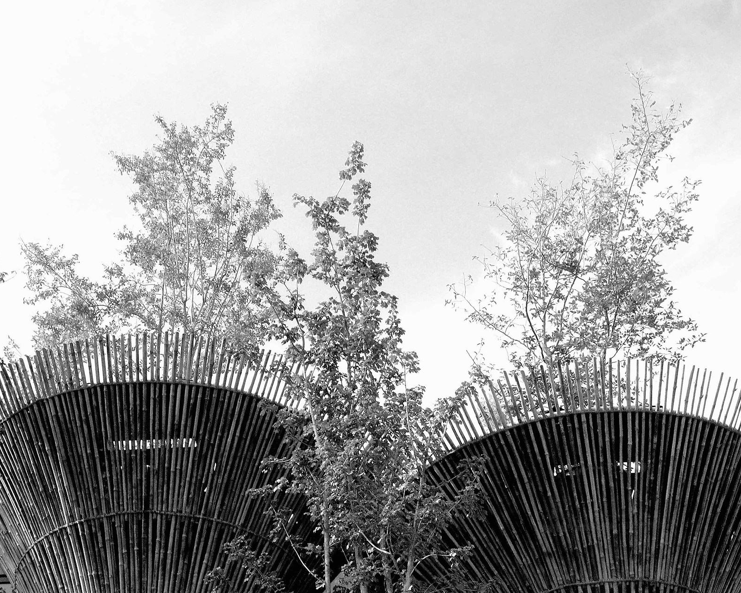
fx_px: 1118
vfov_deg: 28.7
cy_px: 519
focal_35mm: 51
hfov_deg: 36.7
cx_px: 370
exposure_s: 1/80
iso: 800
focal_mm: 24
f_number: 16
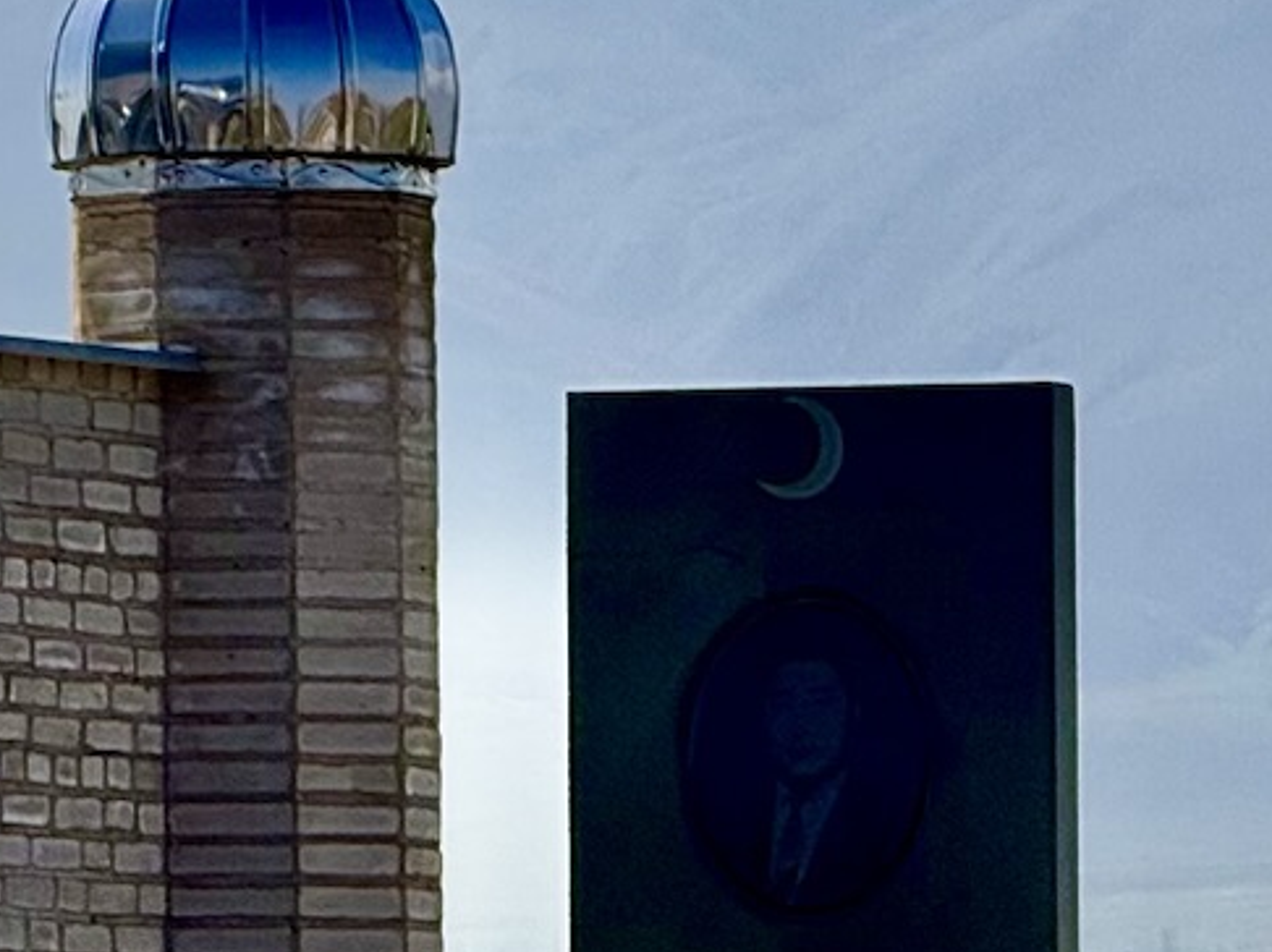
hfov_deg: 4.0
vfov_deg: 3.0
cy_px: 272
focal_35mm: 494
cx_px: -1107
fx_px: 18144
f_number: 2.8
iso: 40
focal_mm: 15.66
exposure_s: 1/3344
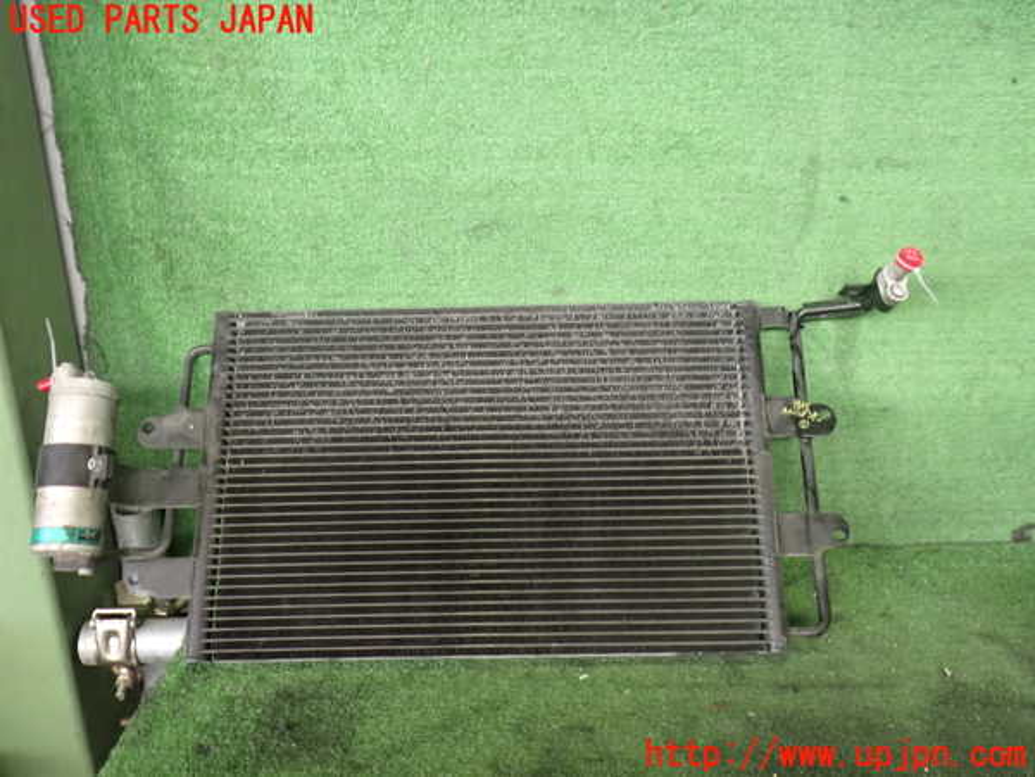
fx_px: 897
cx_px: 518
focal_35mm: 30
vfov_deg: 46.8
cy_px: 388
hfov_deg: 60.0
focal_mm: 5.4
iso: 250
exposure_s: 1/30
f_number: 2.3
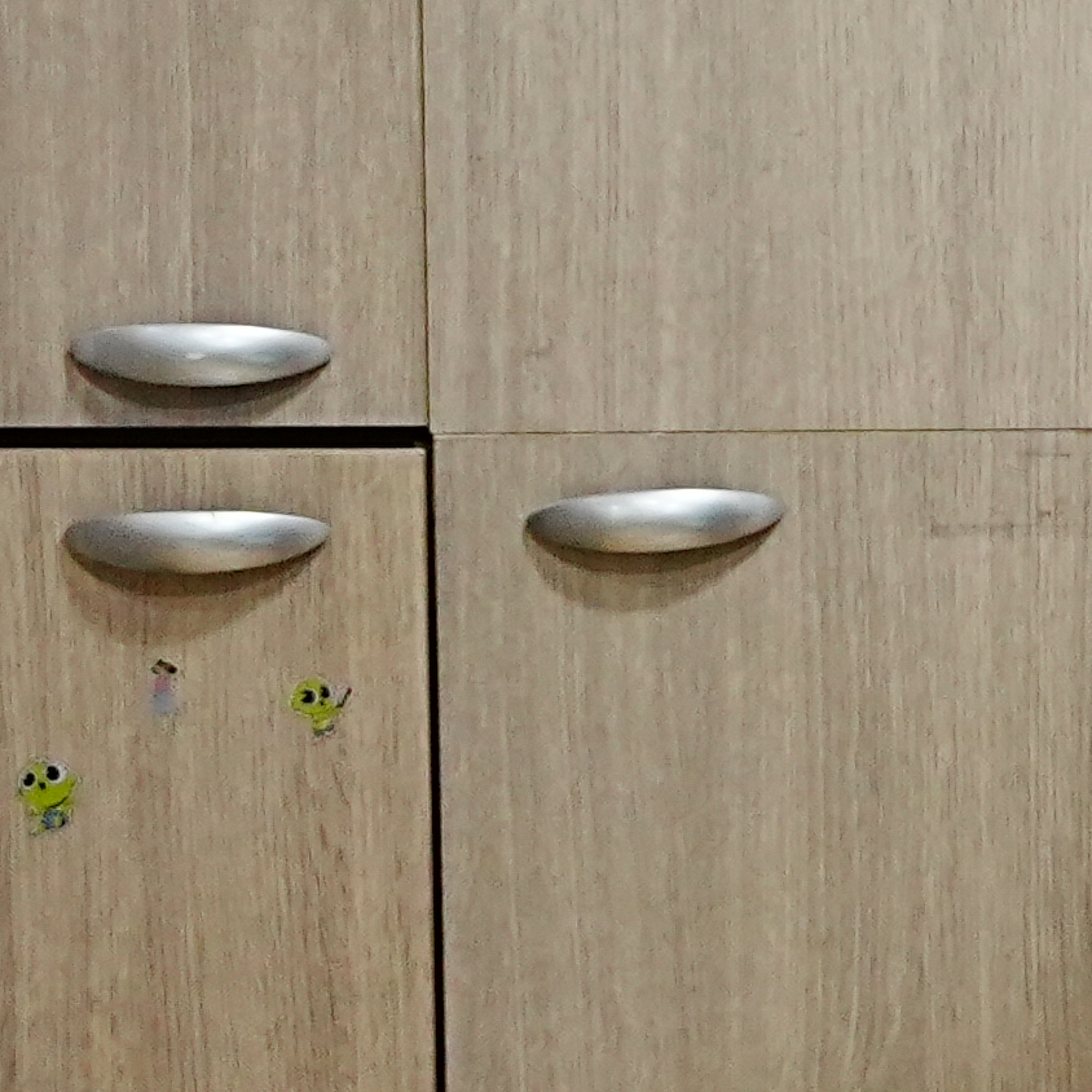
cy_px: 556
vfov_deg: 7.1
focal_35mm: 247
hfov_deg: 6.6
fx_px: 8816
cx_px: 2978
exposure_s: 1/200
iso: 1250
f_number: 2.8
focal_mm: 35
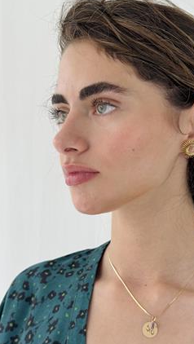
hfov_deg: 18.2
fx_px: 602
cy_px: 148
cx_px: 147
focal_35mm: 66
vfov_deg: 31.8
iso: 64
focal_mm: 6.76
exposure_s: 1/222
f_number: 1.78
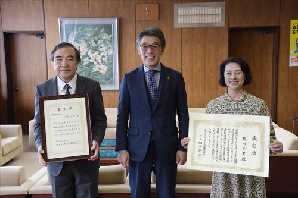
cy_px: 99
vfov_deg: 29.8
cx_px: 149
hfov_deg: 43.6
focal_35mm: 45
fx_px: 372
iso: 2500
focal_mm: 30
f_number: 7.1
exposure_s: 1/200
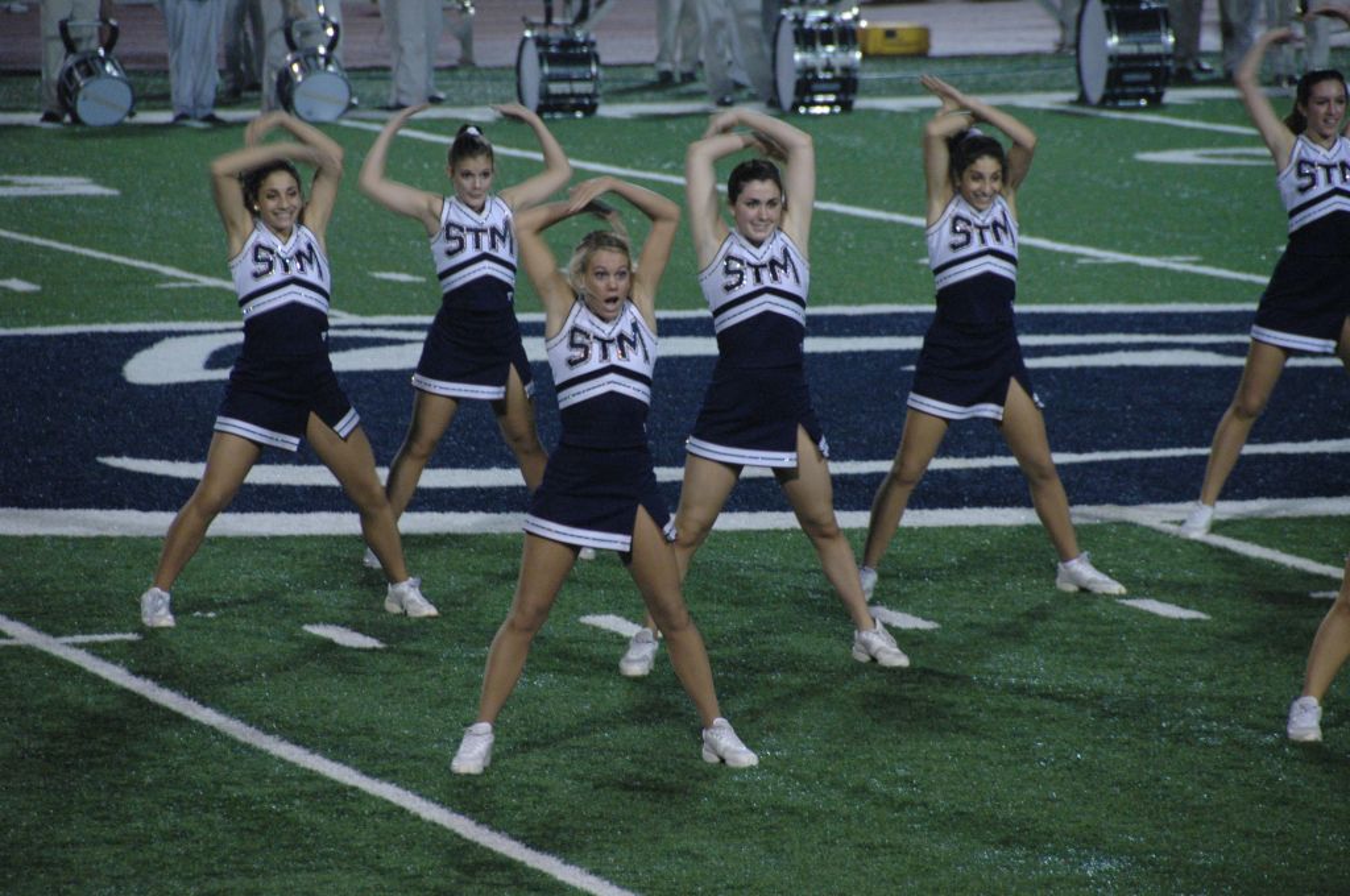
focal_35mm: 300
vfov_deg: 4.6
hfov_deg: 6.9
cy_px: 448
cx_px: 675
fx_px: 11236
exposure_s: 1/60
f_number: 5.6
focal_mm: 200
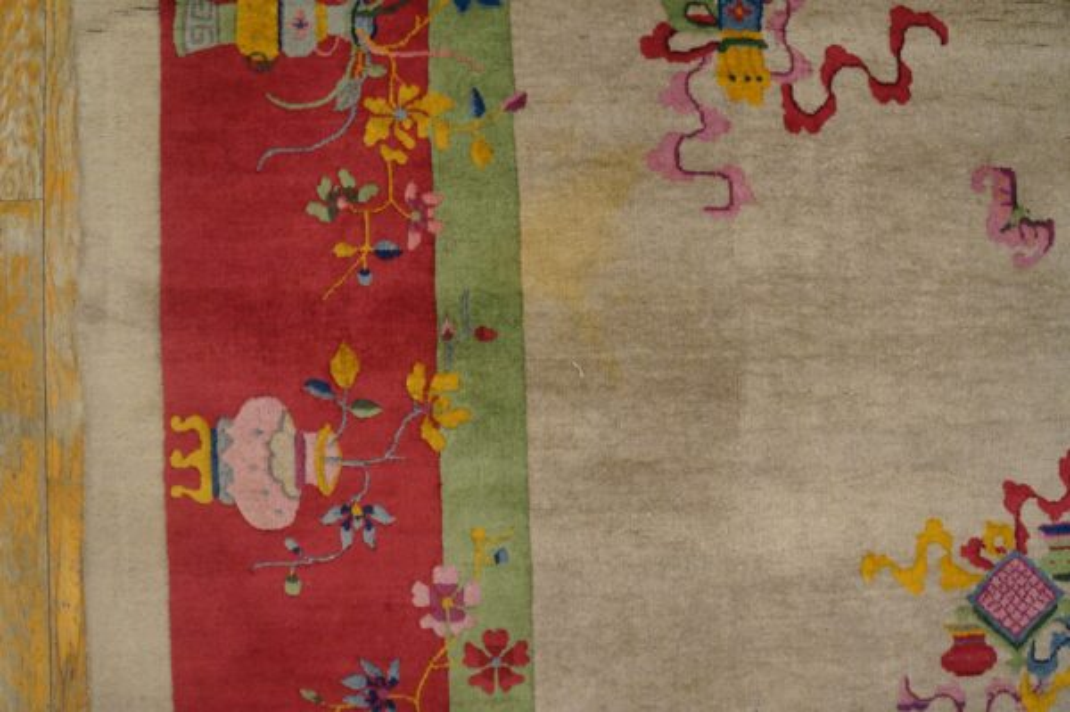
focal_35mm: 27
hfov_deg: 67.4
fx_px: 802
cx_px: 535
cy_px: 356
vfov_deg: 47.9
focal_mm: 18
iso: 1600
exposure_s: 1/160
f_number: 4
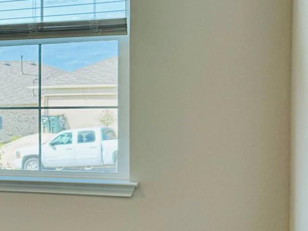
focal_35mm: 84
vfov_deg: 17.6
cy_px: 140
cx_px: -172
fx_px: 748
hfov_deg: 19.8
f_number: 1.78
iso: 80
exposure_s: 1/287
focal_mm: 6.76
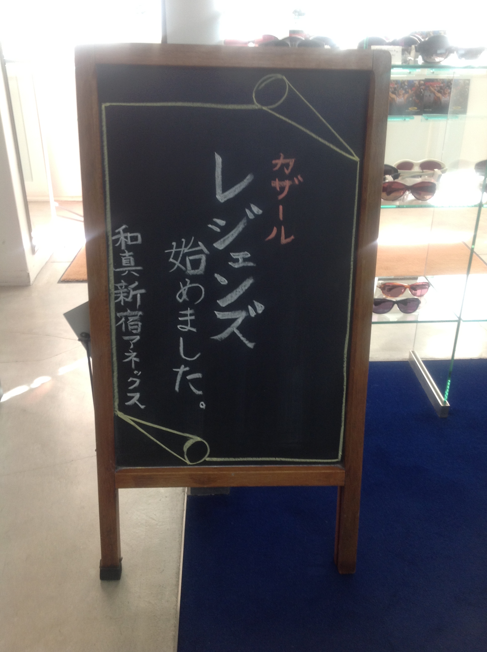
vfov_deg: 52.7
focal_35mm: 35
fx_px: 658
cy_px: 326
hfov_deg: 40.6
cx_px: 244
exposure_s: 1/17
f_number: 2.4
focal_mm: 4.28
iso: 50
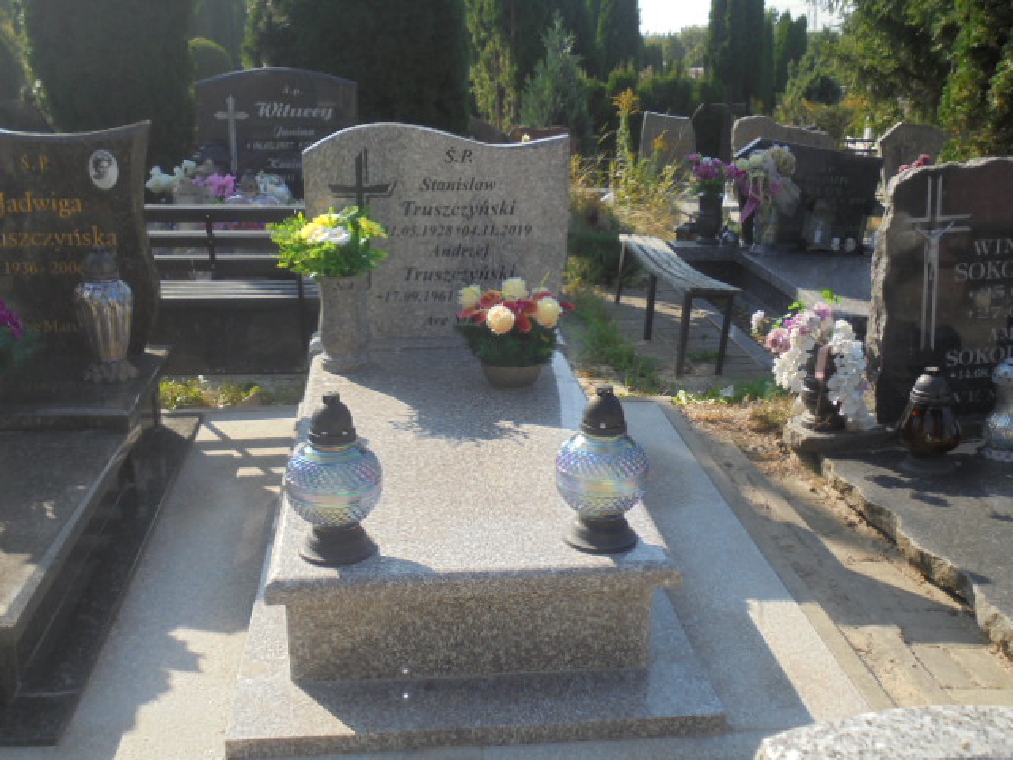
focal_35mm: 38
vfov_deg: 37.7
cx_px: 506
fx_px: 1112
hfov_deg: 49.0
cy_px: 380
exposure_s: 1/400
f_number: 4.2
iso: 100
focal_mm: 6.9
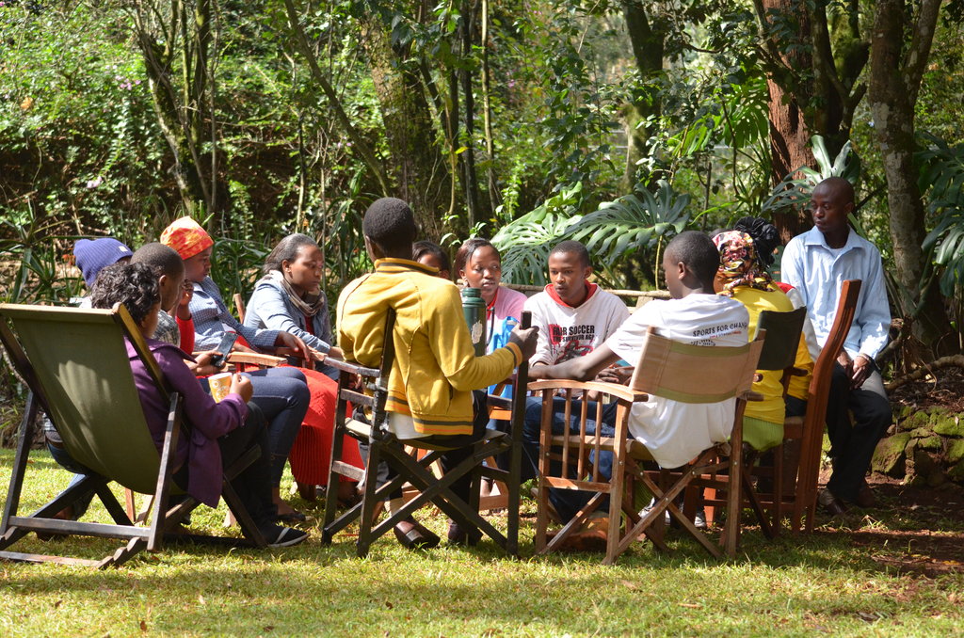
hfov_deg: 19.5
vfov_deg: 13.0
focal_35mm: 105
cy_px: 319
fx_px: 2806
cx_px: 482
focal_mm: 70
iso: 1000
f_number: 5
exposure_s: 1/1000
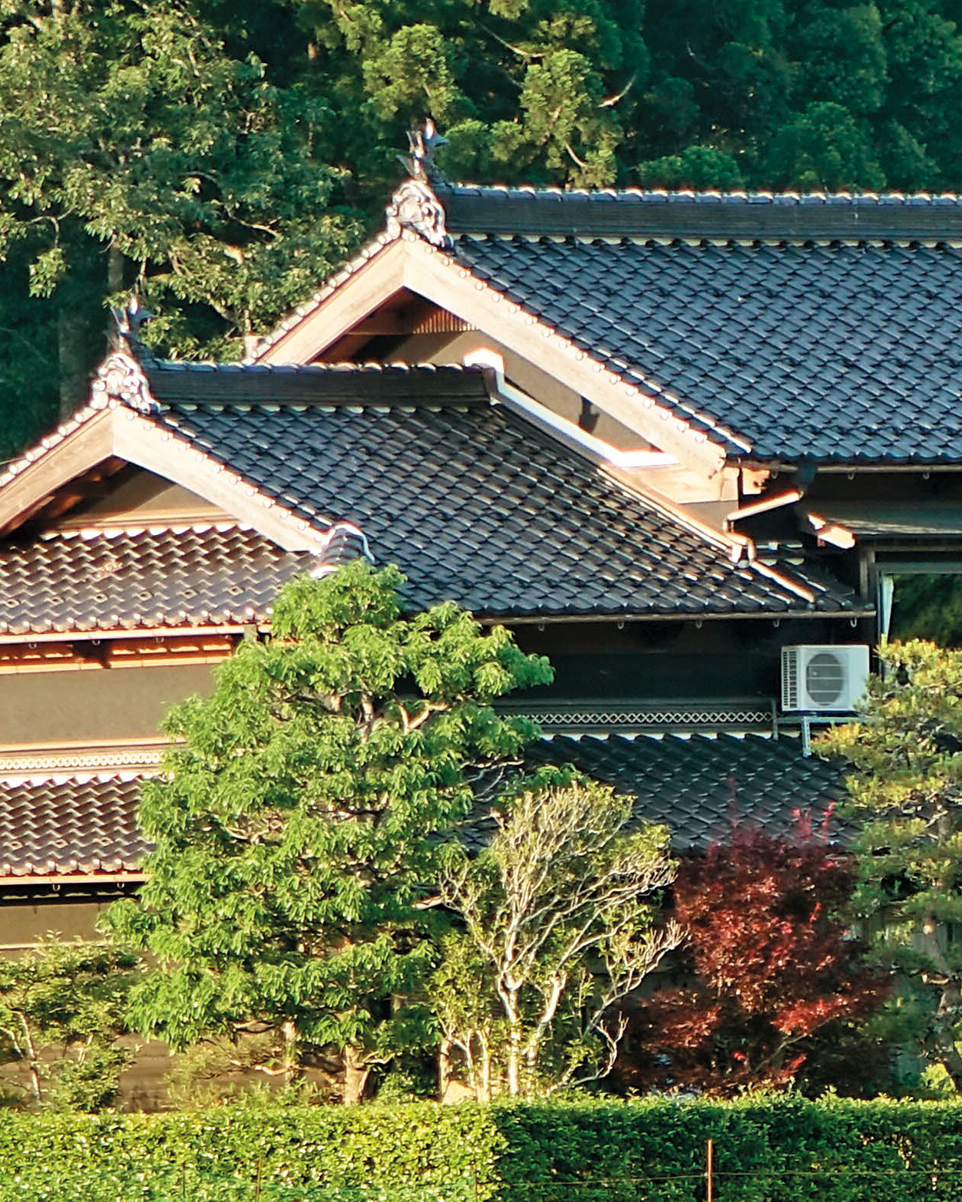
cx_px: 1159
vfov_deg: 2.9
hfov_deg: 2.4
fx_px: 23344
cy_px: 1112
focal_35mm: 656
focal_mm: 73.3
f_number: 3.2
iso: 125
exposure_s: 1/200
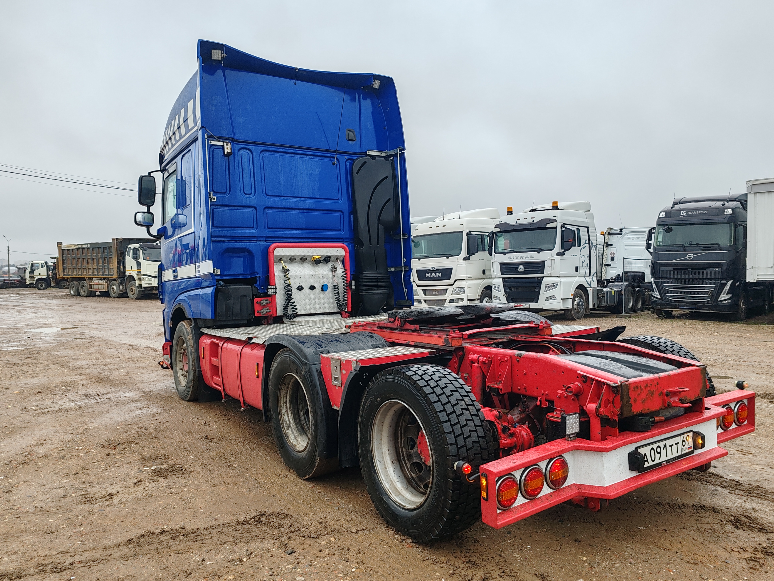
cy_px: 290
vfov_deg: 51.4
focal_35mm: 27
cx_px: 387
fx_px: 604
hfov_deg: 65.3
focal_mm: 6.12
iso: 50
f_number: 1.9
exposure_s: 1/110
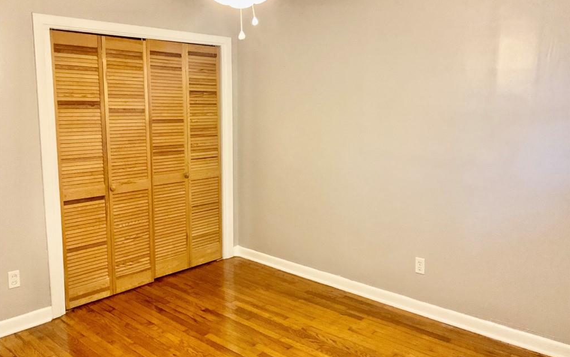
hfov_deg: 61.2
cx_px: 285
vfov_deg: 40.6
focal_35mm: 31
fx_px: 482
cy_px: 170
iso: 250
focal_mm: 3
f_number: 1.8
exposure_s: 1/60
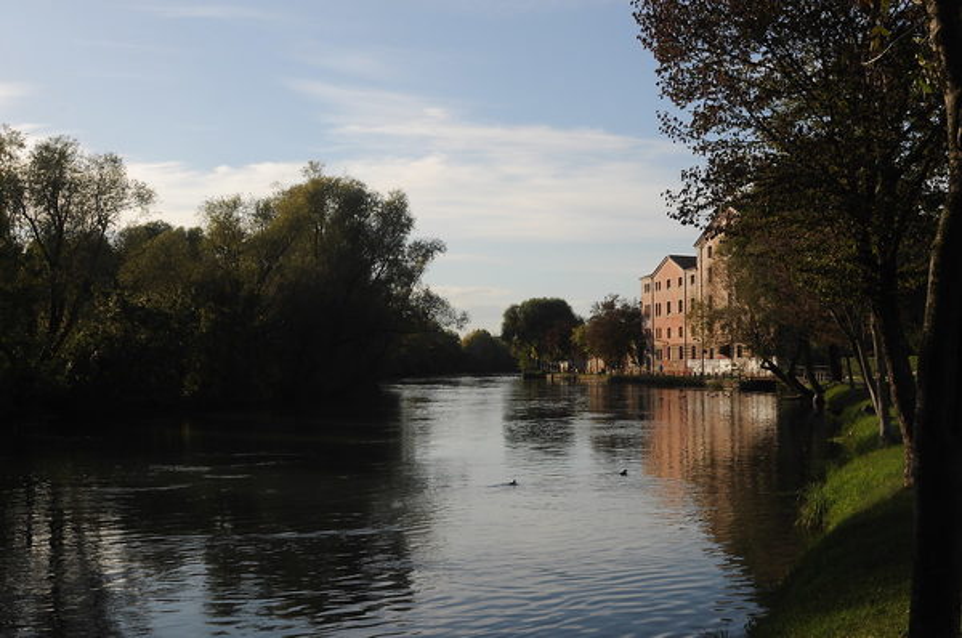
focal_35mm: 42
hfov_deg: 46.5
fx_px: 1121
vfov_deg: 31.8
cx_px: 481
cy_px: 319
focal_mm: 28
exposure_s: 1/125
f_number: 11
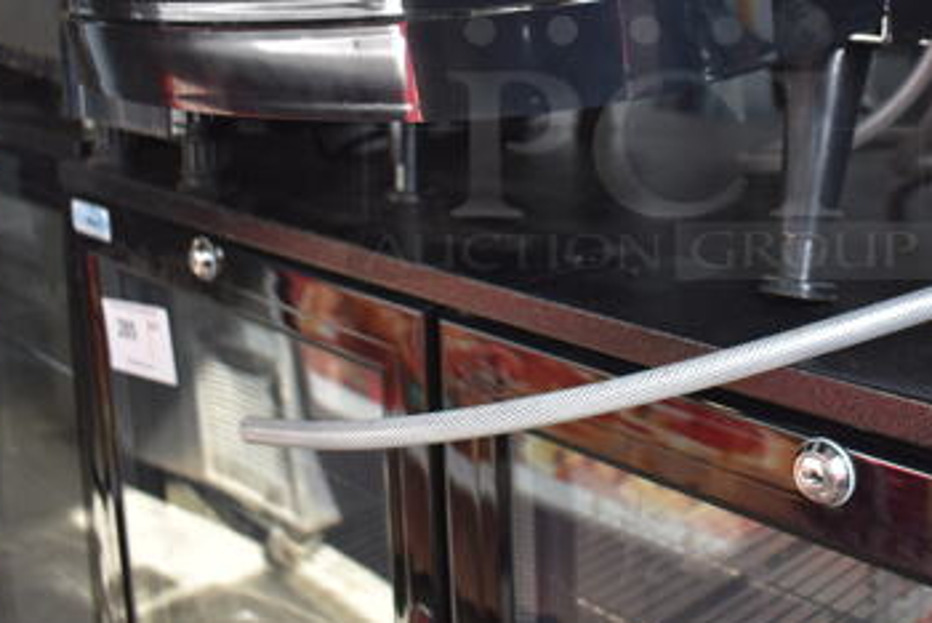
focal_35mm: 47
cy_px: 138
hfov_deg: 41.2
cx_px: 644
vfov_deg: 28.2
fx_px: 1218
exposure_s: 1/250
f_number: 3.5
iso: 560
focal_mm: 18
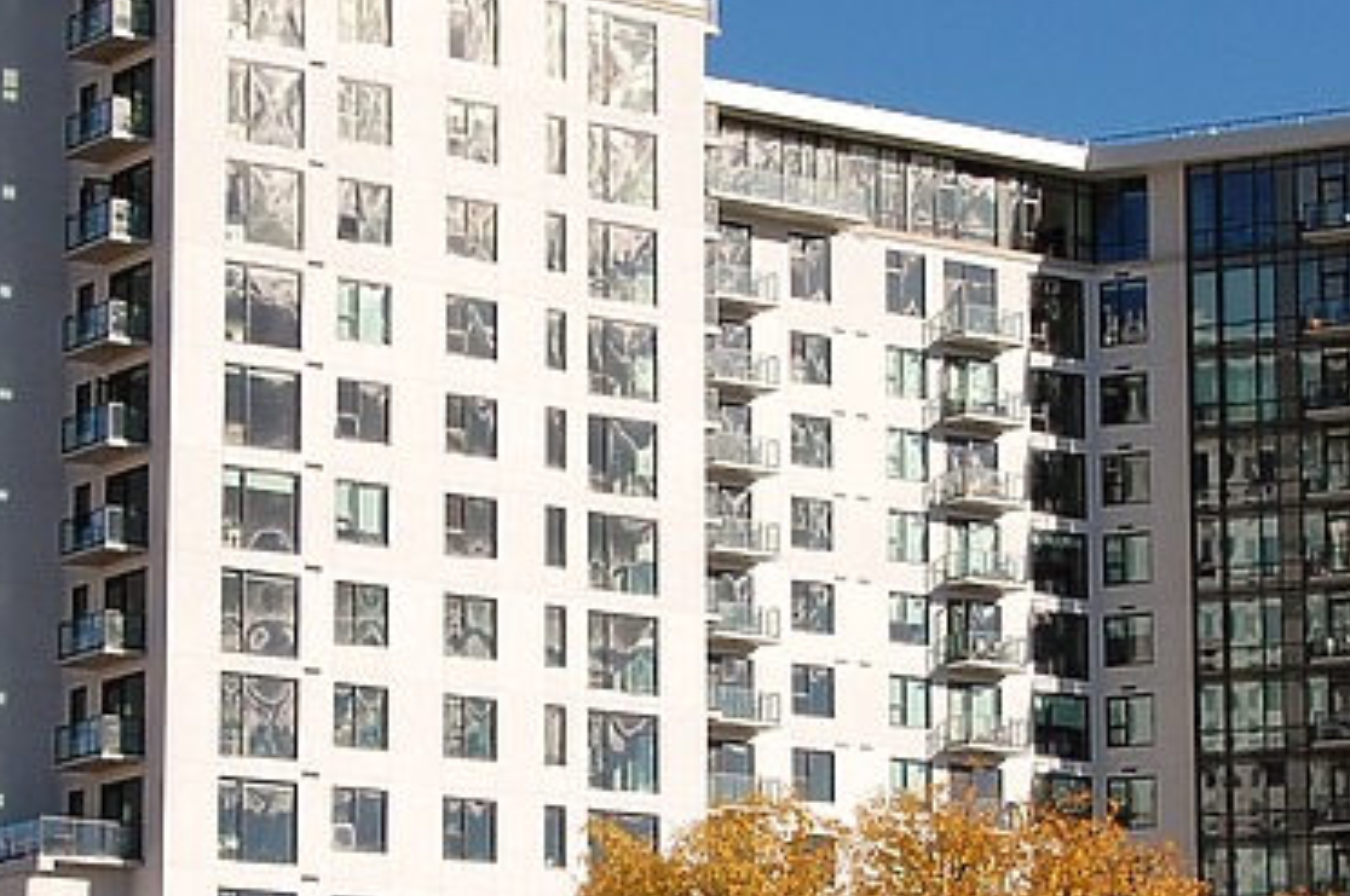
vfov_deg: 9.9
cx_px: 679
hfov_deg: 14.9
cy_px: 560
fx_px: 5168
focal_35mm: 138
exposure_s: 1/320
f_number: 11
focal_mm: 38
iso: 200
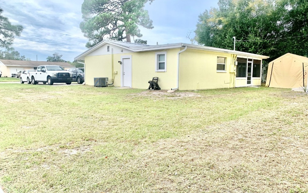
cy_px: 94
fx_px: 235
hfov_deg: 66.5
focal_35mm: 28
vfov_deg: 44.5
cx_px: 154
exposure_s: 1/1468
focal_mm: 4.25
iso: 25
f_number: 1.8
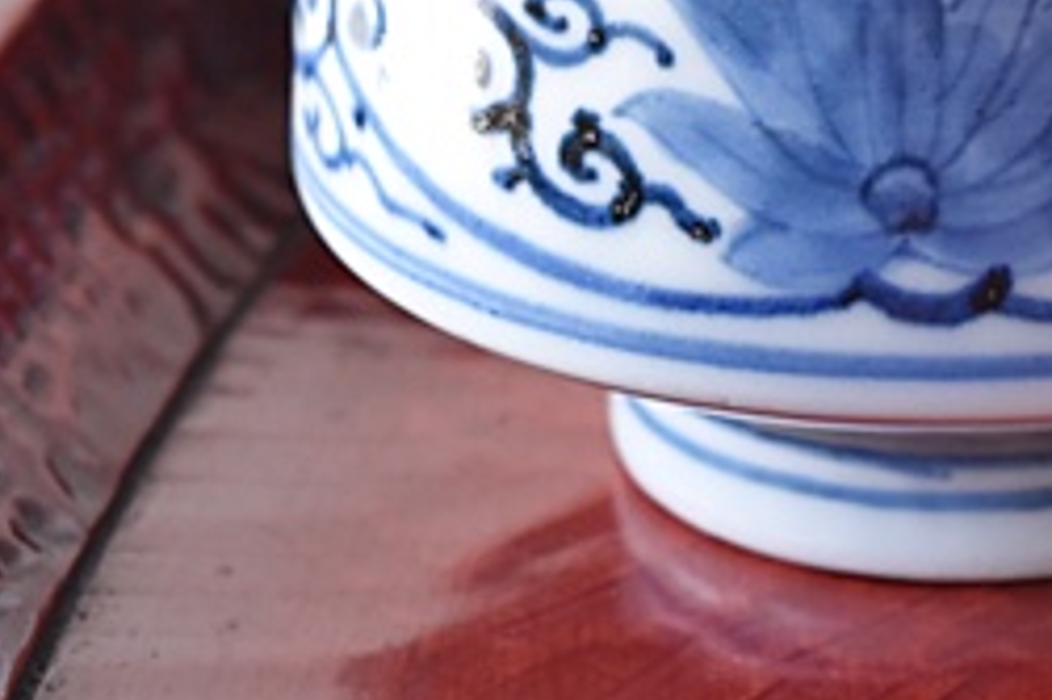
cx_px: 981
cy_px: -36
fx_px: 7668
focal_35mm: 263
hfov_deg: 7.8
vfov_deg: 5.2
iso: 800
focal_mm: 55
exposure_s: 1/8
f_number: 5.6
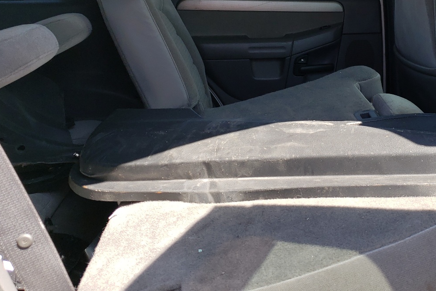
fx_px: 533
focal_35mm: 44
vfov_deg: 30.0
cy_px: 71
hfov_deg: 43.1
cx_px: 328
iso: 50
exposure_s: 1/476
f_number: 1.5
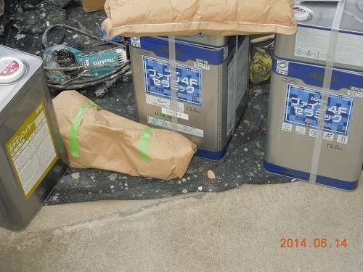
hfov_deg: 31.7
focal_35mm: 61
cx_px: 182
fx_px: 640
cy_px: 136
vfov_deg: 24.0
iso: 100
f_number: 4.3
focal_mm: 11
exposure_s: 1/160
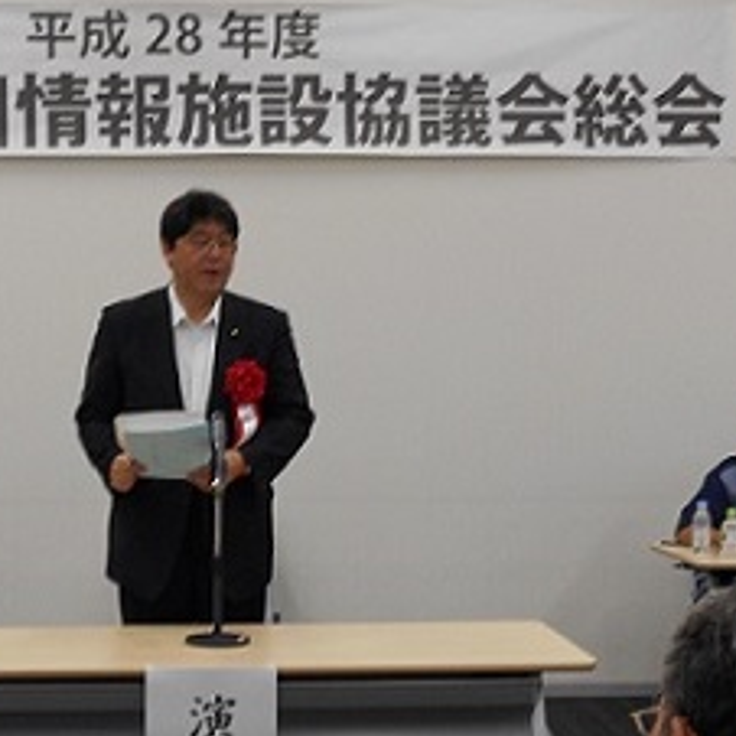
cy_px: 394
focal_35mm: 80
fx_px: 1924
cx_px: 215
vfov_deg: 21.6
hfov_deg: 21.5
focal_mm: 8.8
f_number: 4.5
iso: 200
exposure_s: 1/30
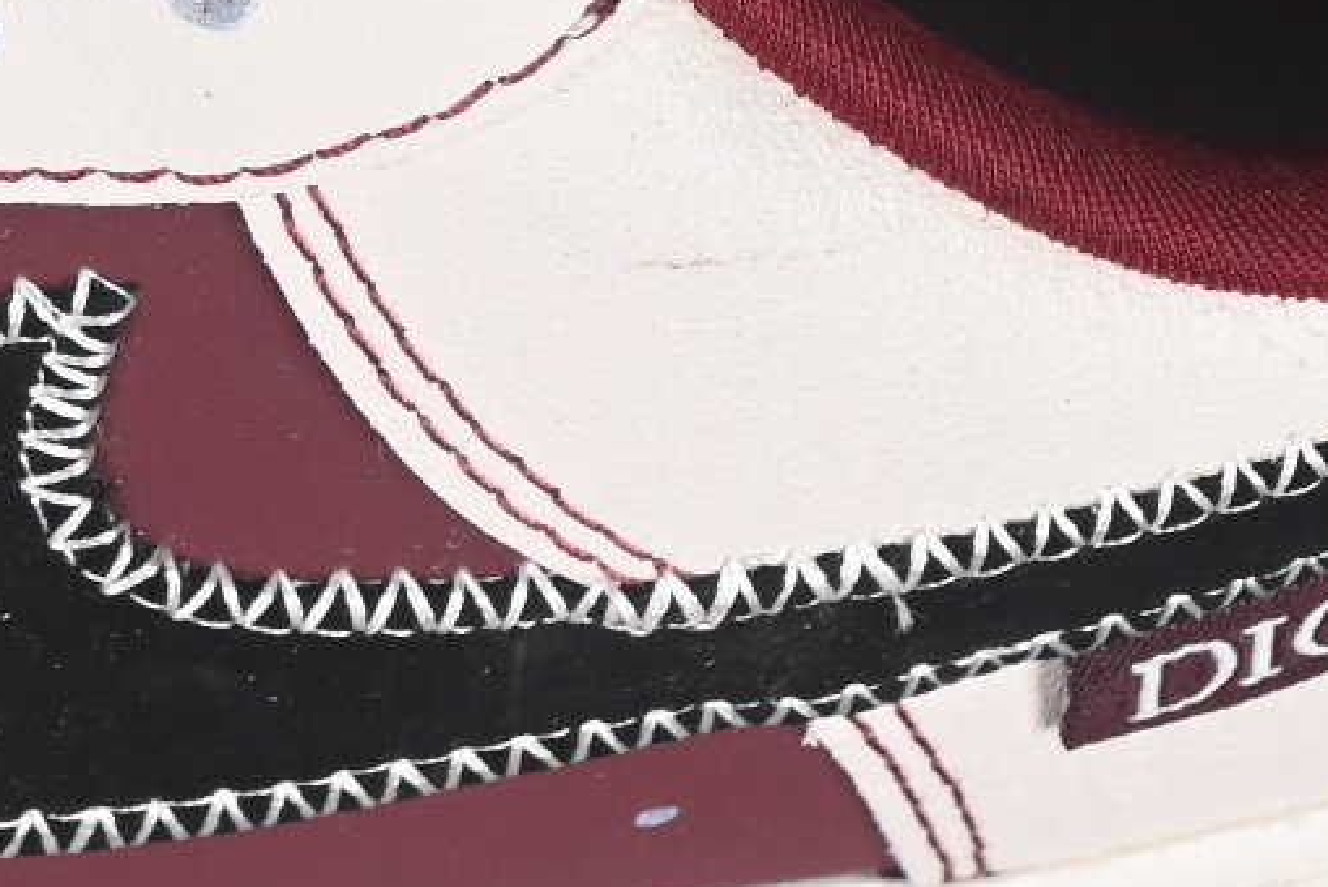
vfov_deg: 3.3
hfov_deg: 5.0
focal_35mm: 410
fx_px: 15132
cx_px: -517
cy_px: -603
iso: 160
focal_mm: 50
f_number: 6.3
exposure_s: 1/60
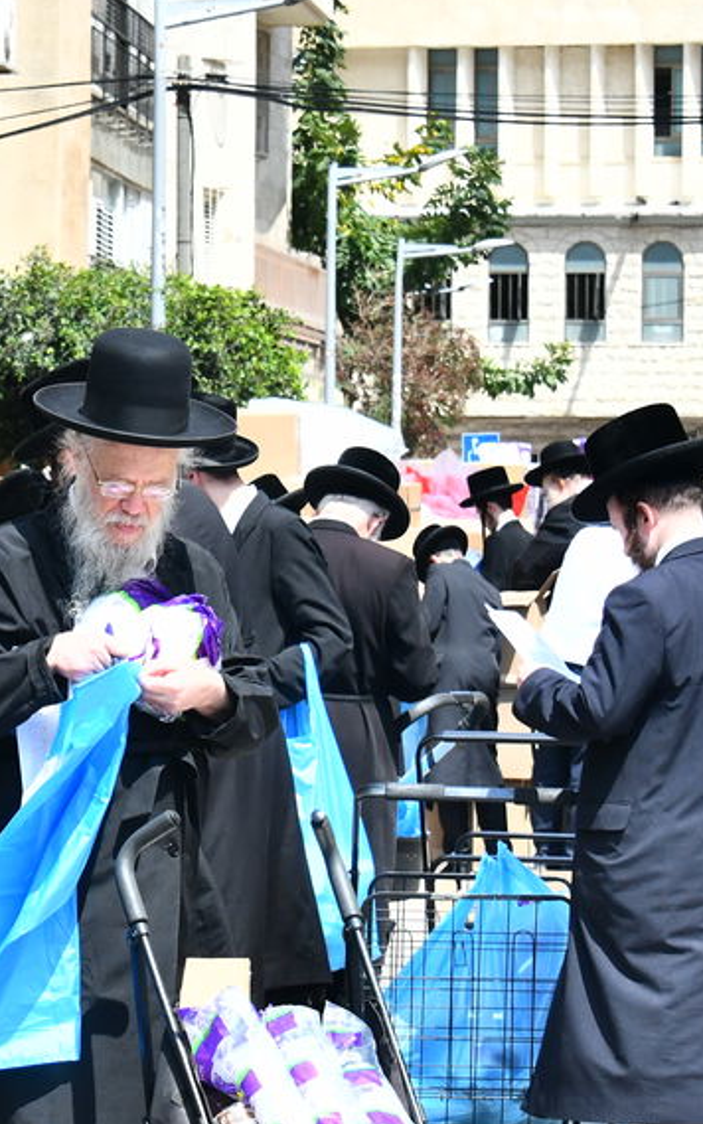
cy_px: 611
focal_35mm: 163
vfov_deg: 12.8
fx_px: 4993
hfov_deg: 8.0
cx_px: 115
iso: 1250
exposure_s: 1/800
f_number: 10
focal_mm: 65
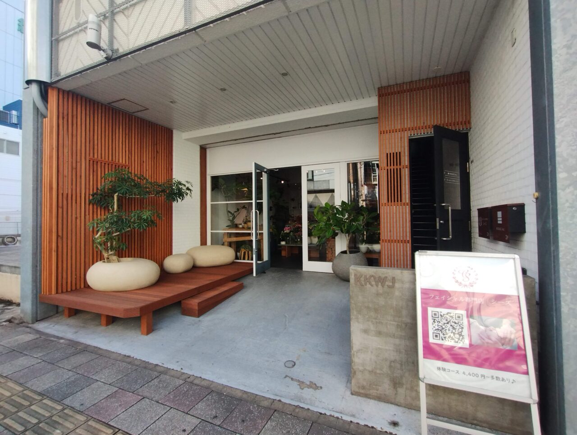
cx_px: 288
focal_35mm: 16
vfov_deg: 78.3
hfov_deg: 94.4
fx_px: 267
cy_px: 218
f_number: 2.2
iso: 100
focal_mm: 1.66
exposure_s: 1/205
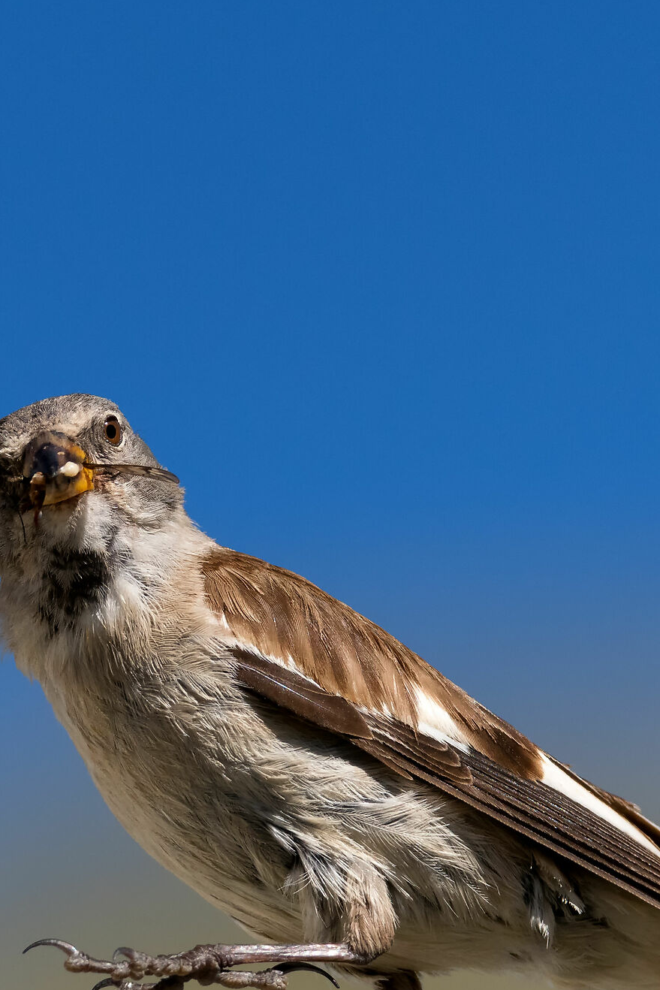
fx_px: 45057
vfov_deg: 1.3
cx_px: 336
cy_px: 586
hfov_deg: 0.8
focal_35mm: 1639
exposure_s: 1/4000
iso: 1000
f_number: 8
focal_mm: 600
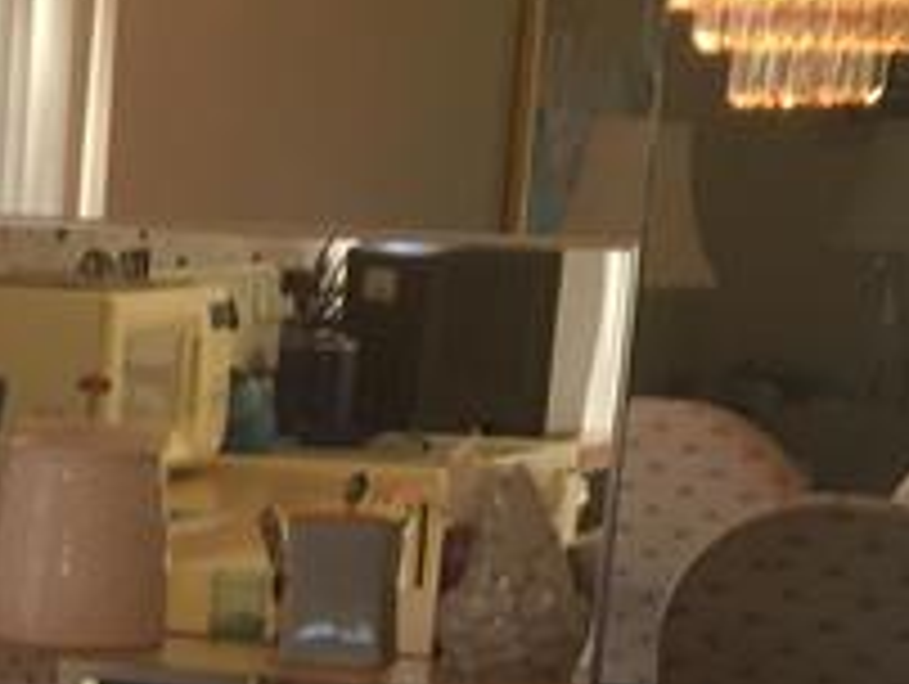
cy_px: 1404
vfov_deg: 9.4
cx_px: -225
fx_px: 3865
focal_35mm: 147
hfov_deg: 13.0
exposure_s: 1/60
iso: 32
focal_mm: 4.15
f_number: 2.2
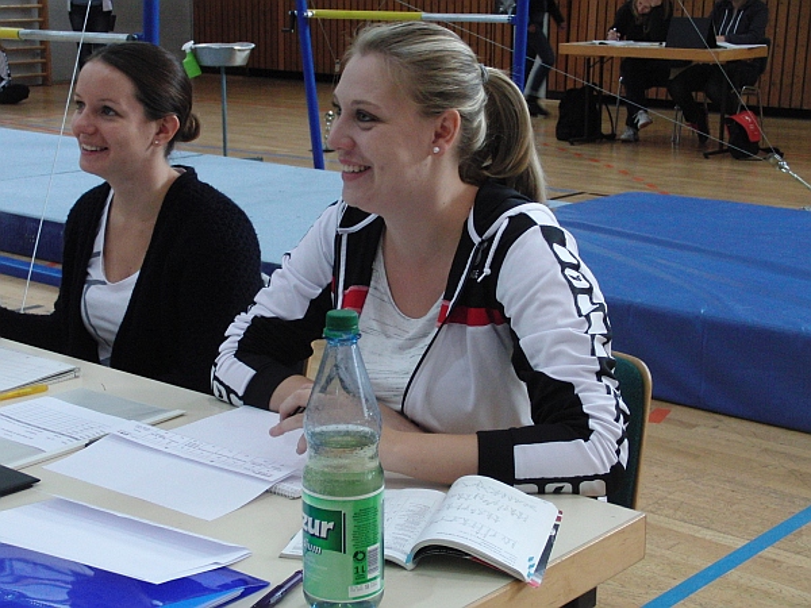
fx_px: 1406
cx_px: 406
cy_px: 304
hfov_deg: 32.2
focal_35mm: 60
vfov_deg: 24.4
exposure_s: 1/60
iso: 400
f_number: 4
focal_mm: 10.41
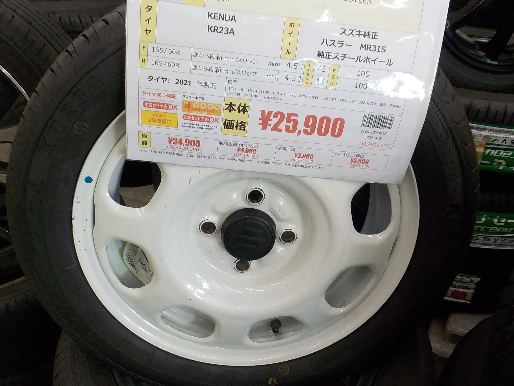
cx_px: 257
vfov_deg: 46.8
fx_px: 445
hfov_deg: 60.0
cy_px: 193
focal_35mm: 30
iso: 250
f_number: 3.3
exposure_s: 1/30
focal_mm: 4.1
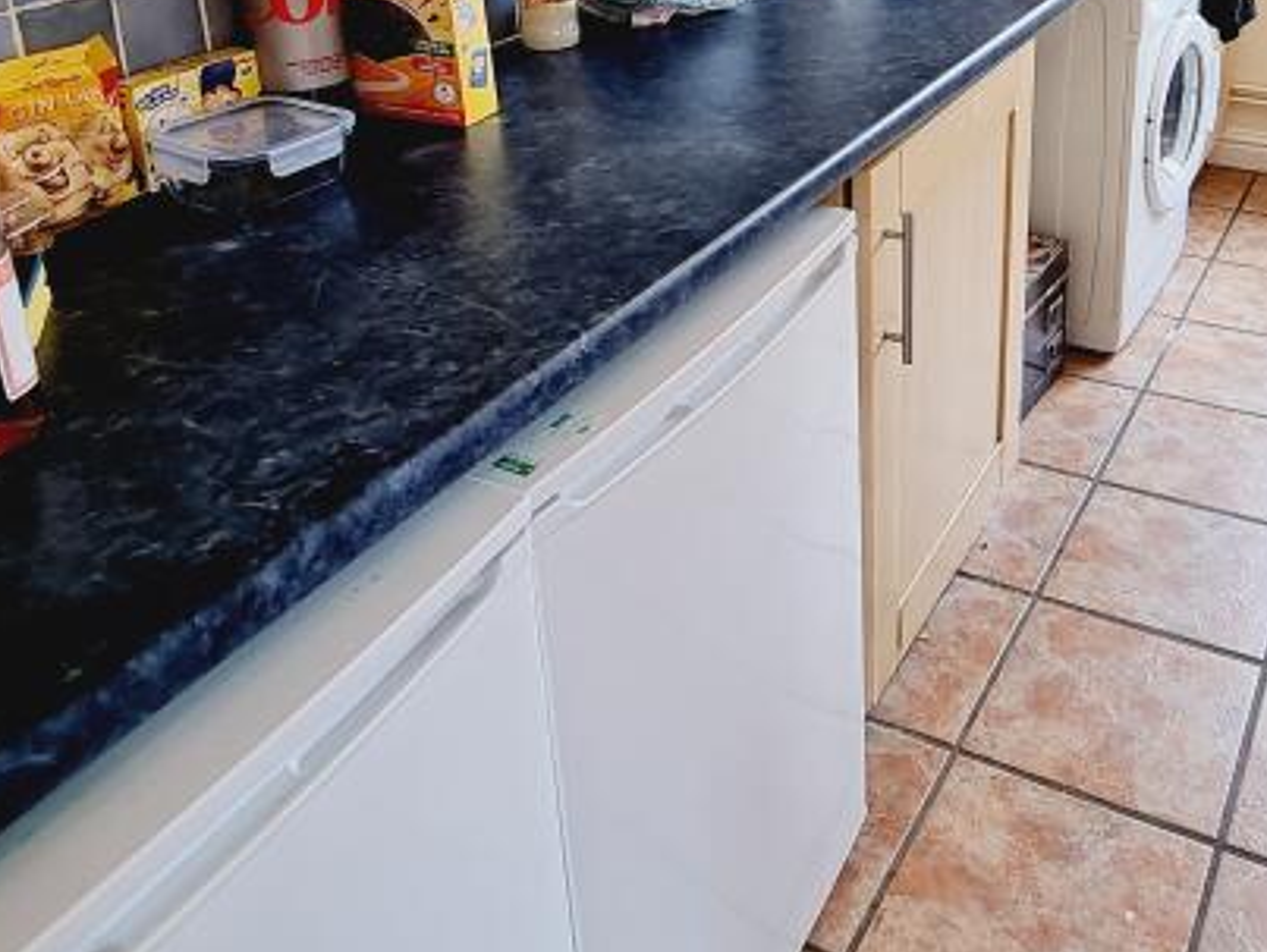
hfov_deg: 54.7
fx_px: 1209
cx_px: 786
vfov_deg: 40.0
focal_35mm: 33
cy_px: 107
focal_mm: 2.2
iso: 64
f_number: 2.2
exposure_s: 1/50
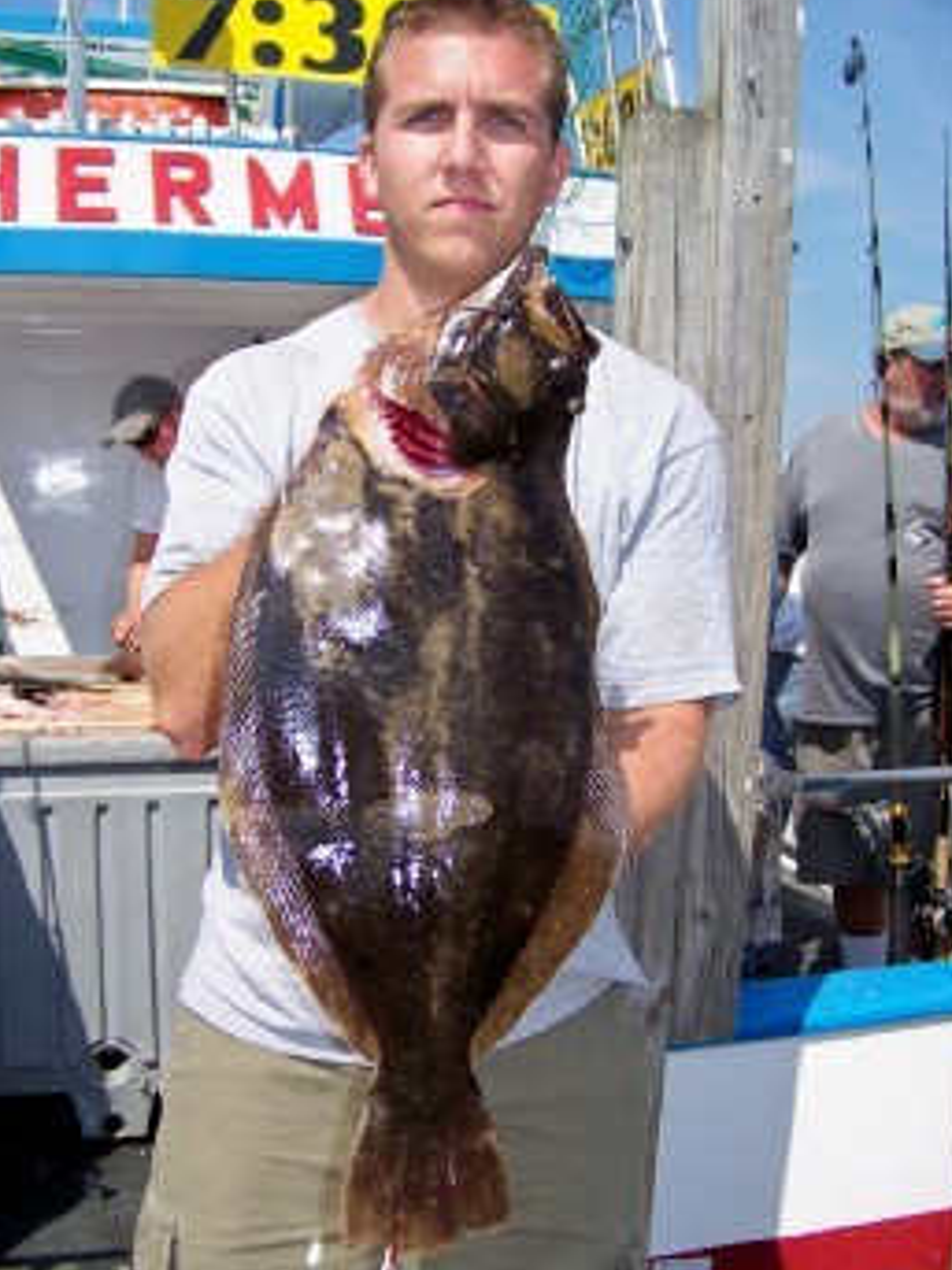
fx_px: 1541
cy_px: 681
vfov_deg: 44.8
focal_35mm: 42
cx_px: 459
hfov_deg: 34.3
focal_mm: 5.85
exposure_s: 1/800
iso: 64
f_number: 2.8
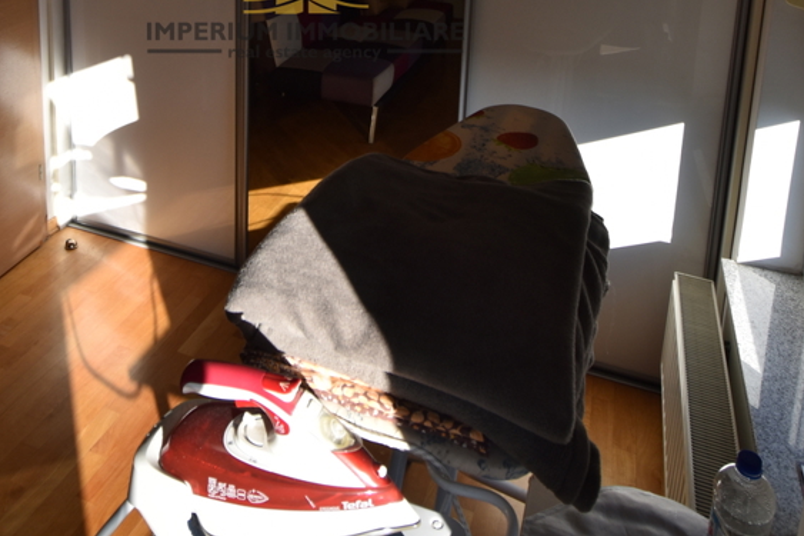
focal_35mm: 32
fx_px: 714
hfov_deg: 58.1
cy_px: -34
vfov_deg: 35.8
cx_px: 306
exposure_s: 1/160
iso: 100
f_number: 4.5
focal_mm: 10
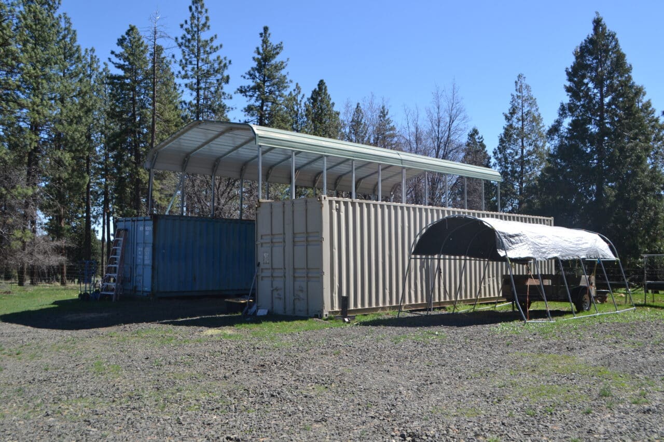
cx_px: 332
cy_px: 221
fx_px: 664
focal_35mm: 36
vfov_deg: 36.9
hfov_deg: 53.1
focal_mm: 24
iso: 100
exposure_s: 1/200
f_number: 7.1
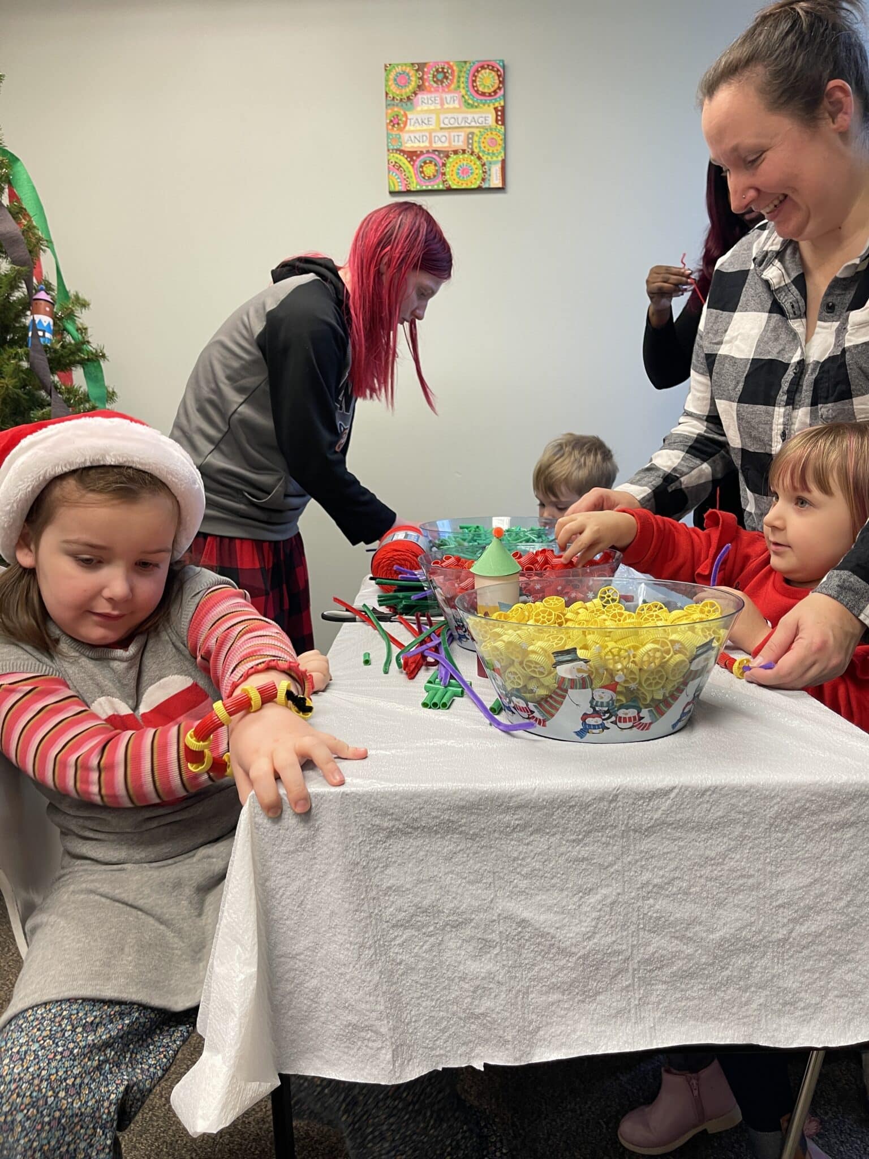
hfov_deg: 54.9
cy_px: 580
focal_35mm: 25
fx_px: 837
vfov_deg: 69.4
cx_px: 434
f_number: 1.6
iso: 100
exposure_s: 1/60
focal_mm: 5.1
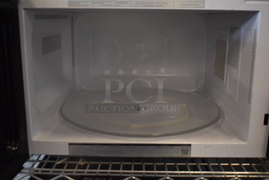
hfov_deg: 47.9
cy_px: 90
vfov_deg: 33.1
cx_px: 134
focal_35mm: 40
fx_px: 303
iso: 1800
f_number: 4
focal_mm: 27
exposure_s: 1/125
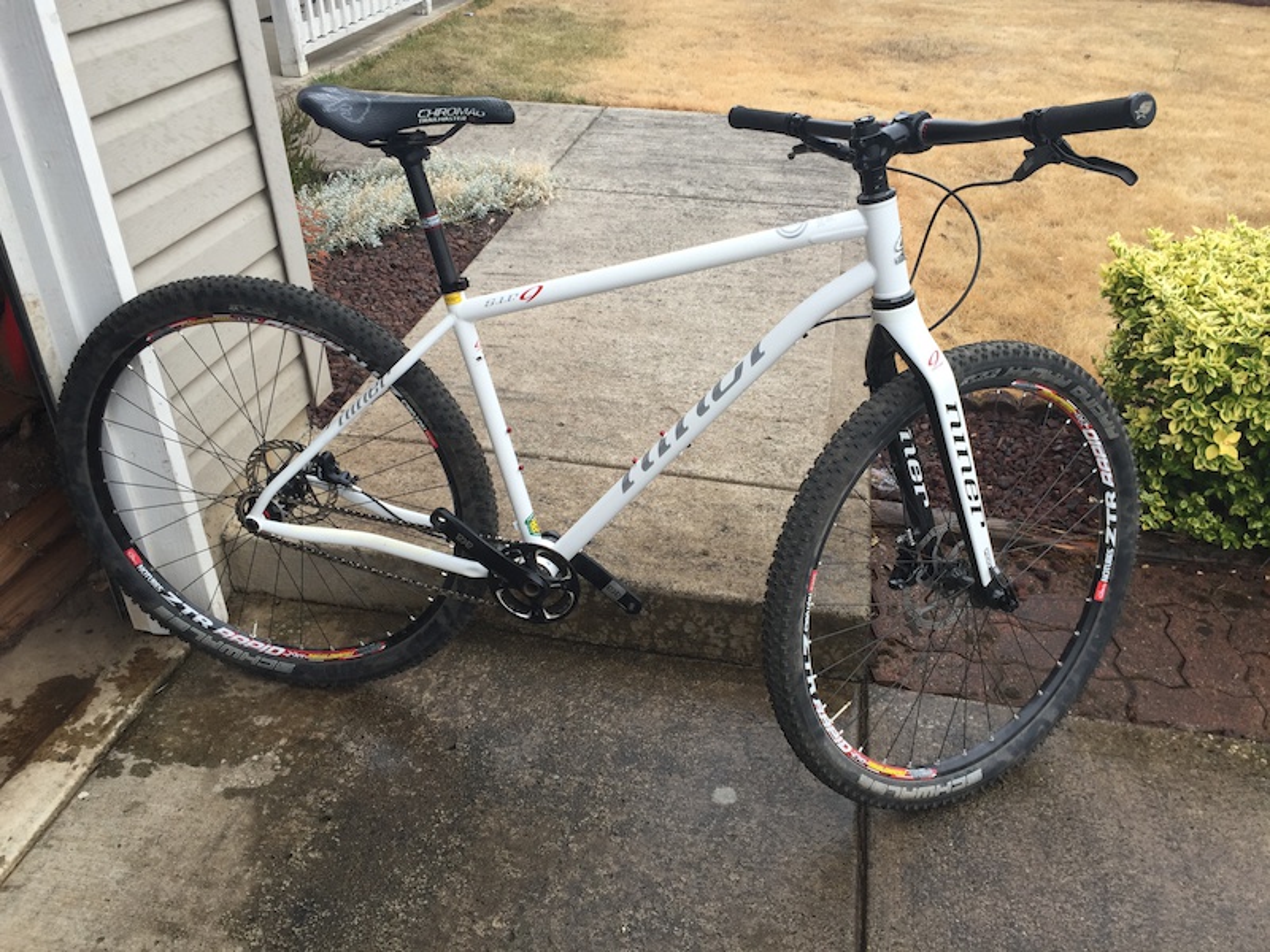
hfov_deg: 61.7
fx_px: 1064
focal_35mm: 29
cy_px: 476
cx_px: 635
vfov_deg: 48.2
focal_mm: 4.15
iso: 32
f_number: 2.2
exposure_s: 1/449
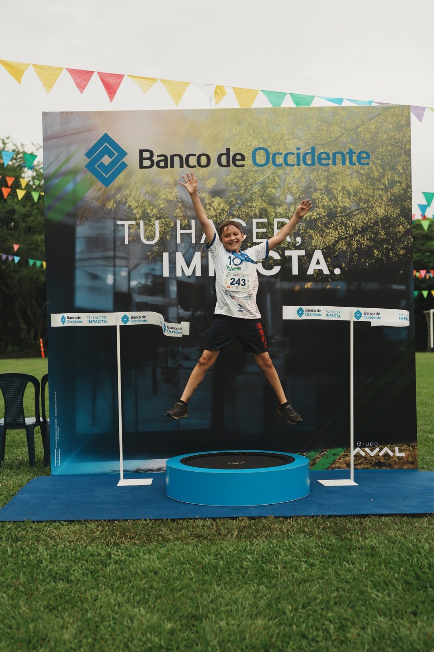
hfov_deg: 27.0
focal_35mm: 50
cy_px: 326
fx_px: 904
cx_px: 217
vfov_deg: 39.6
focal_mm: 50
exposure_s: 1/250
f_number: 3.2
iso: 160
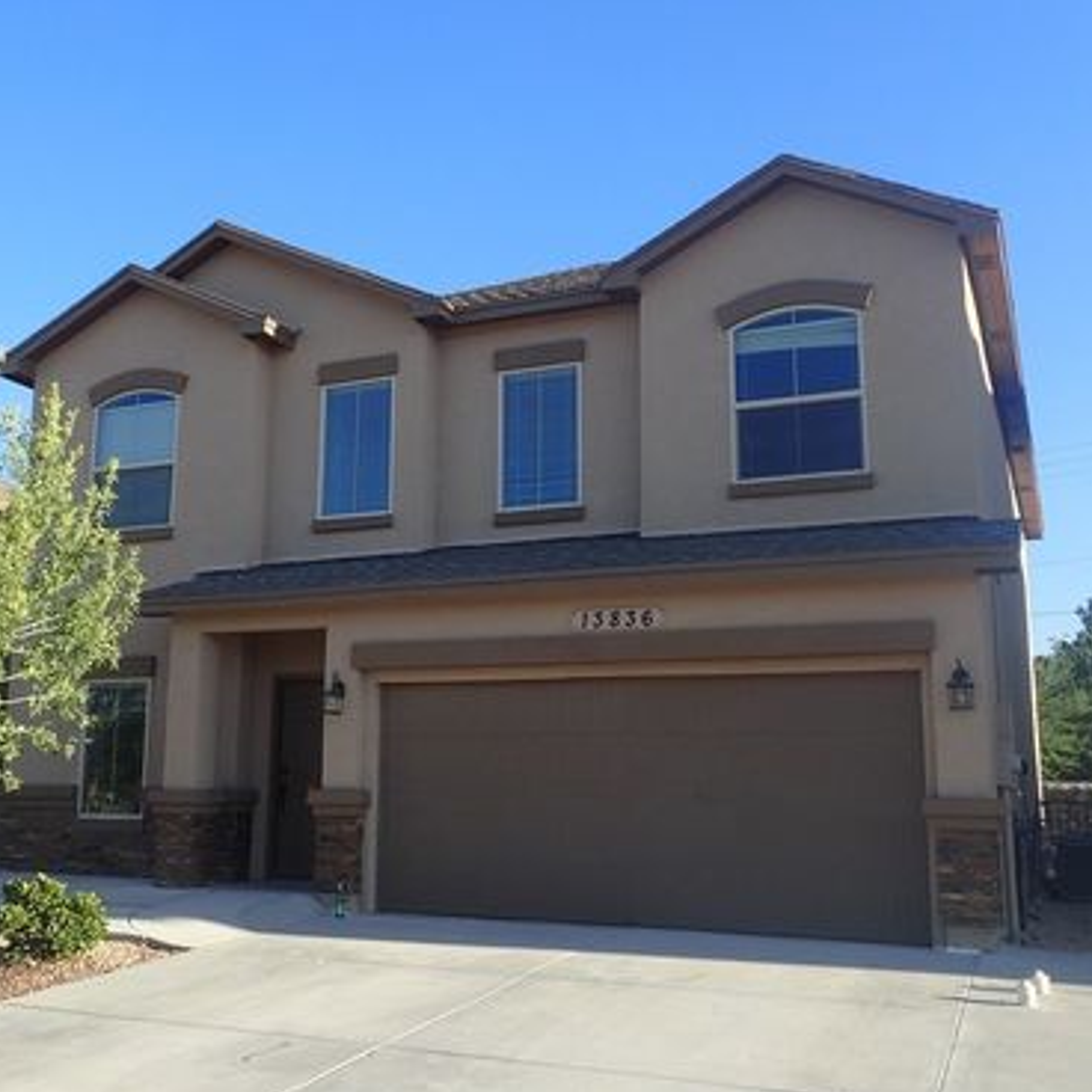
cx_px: 433
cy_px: 547
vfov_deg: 46.0
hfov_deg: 45.8
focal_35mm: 36
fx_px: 1285
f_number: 3.2
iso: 100
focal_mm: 5.5
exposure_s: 1/500
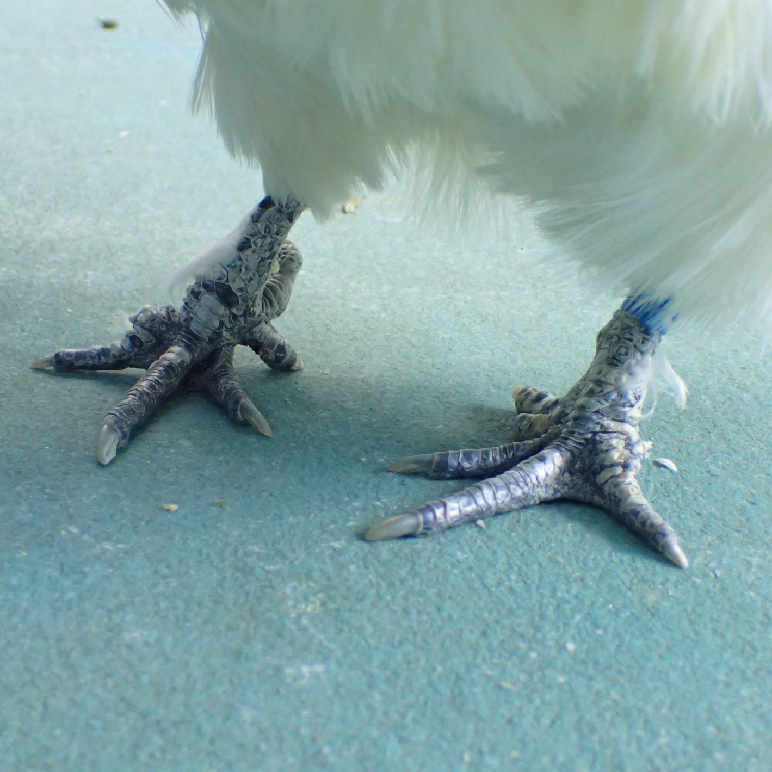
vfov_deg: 31.1
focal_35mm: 55
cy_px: 388
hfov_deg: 31.1
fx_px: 1388
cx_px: 374
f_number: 3.1
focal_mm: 8.4
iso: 800
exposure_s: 1/100
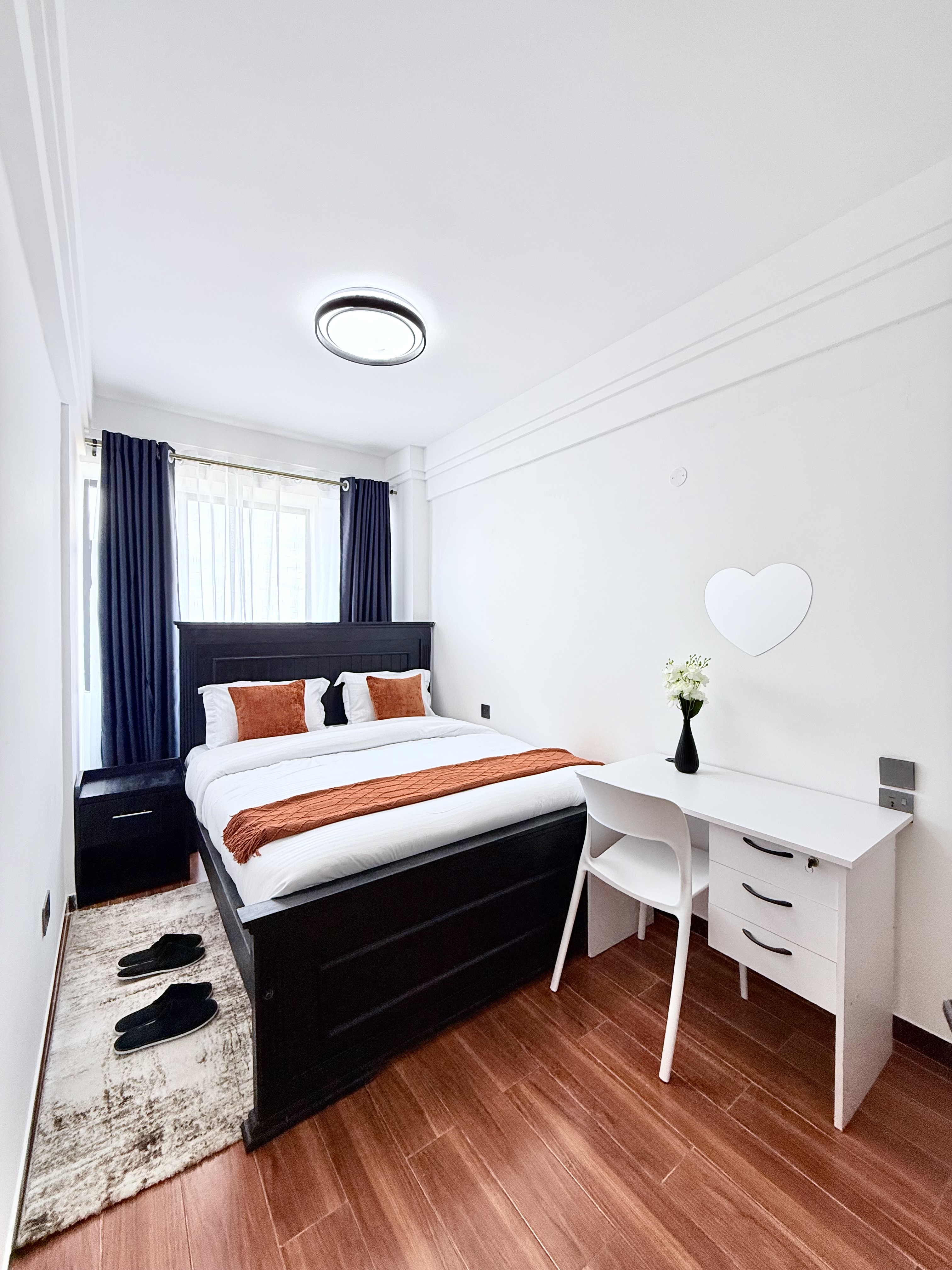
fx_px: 513
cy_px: 635
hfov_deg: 85.7
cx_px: 476
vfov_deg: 102.1
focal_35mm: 14
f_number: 2.2
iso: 100
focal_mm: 2.22
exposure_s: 1/99
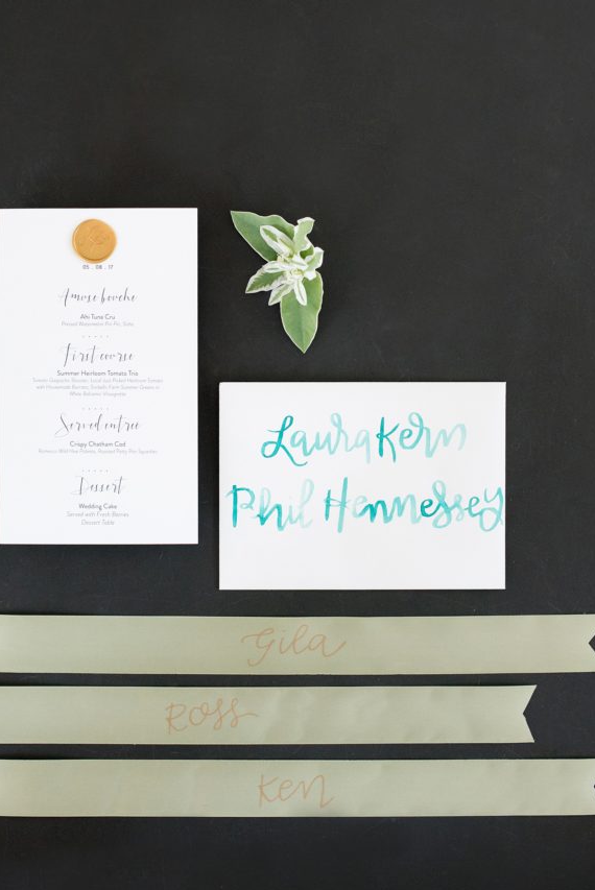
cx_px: 287
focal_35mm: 60
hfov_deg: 22.7
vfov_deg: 33.3
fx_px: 1485
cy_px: 392
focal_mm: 50
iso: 1600
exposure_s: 1/200
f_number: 3.5
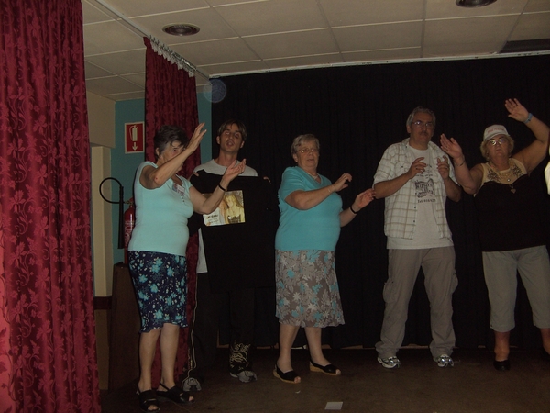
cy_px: 206
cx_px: 275
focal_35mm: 37
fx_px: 588
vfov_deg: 38.7
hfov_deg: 50.1
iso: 100
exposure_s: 1/50
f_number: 2.8
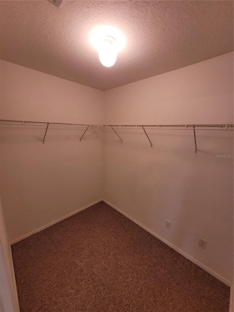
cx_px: 117
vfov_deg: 106.2
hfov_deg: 89.9
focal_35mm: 13
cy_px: 156
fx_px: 117
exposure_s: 1/60
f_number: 2.2
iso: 250
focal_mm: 1.74
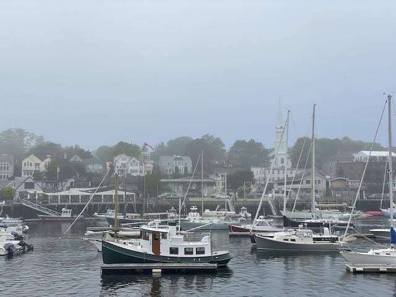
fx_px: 595
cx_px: 198
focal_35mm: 52
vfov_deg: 28.0
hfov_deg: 36.8
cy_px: 148
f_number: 2
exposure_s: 1/322
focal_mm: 6
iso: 25
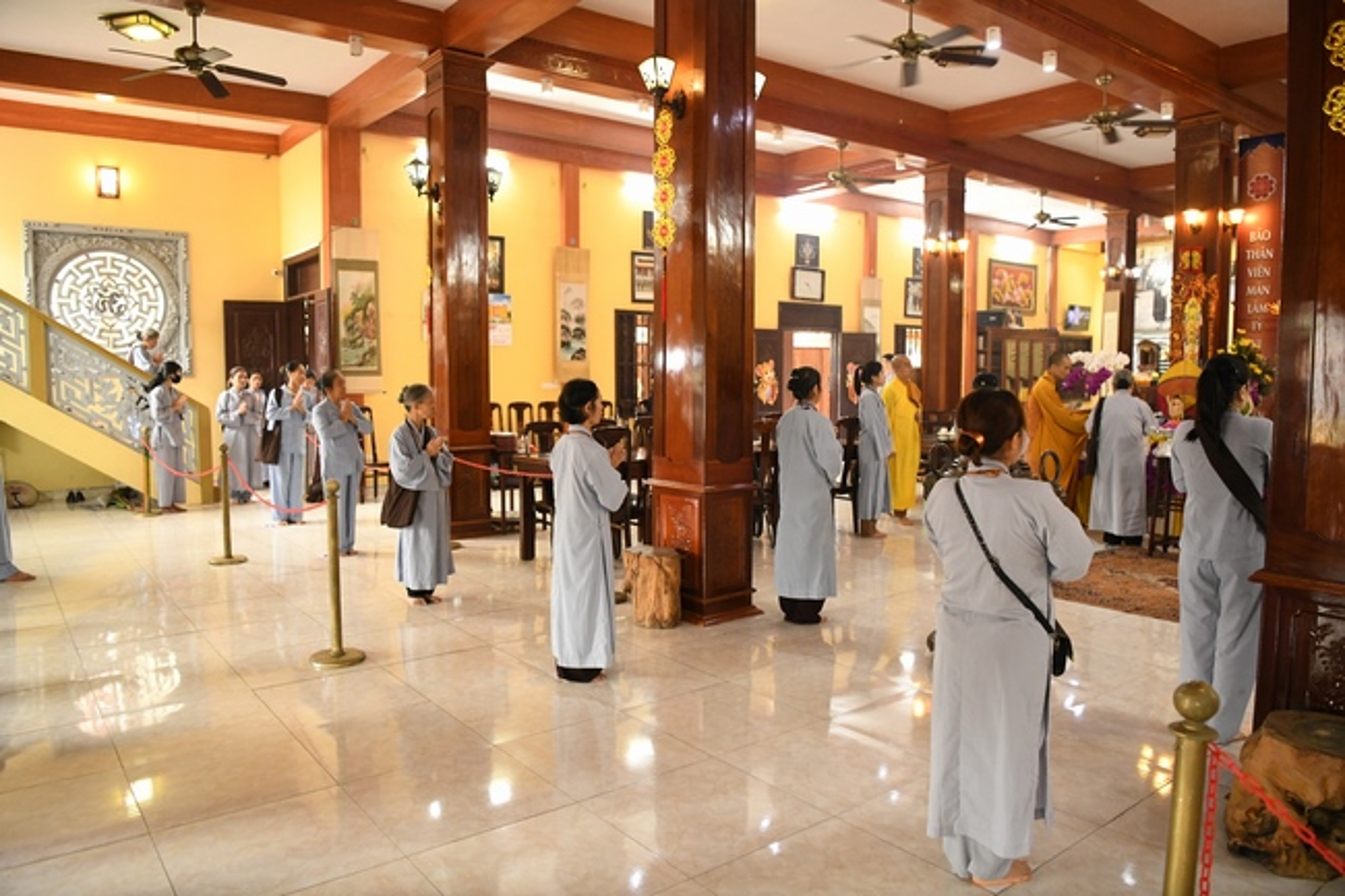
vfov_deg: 53.1
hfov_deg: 73.8
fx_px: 896
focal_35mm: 24
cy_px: 448
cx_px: 672
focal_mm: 24
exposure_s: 1/125
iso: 4000
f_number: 2.8
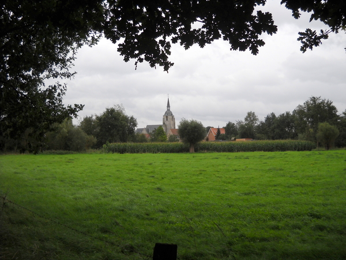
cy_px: 130
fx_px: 410
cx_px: 173
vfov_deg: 35.1
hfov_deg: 45.8
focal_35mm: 41
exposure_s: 1/192
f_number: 5.5
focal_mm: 6.72
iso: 64
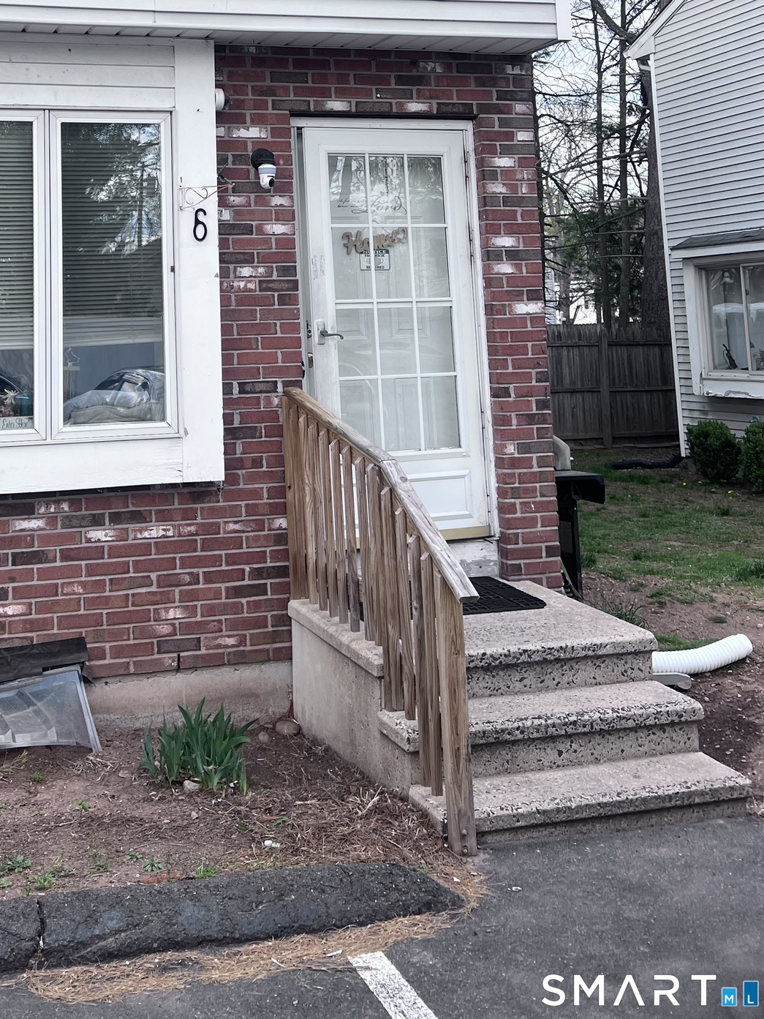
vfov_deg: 41.6
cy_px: 180
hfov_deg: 32.8
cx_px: 164
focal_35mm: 43
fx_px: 1265
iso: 40
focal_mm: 5.7
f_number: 1.5
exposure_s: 1/170
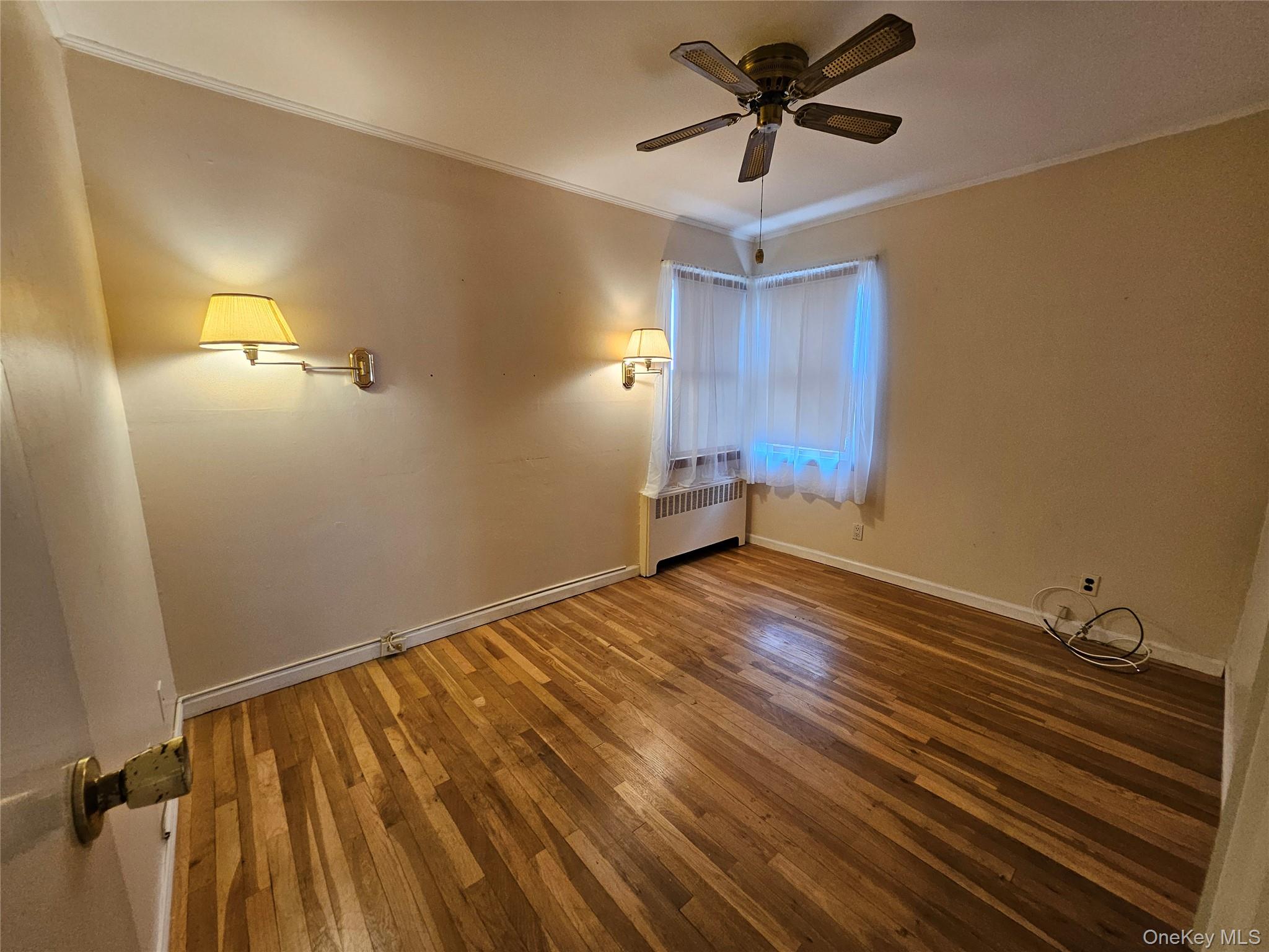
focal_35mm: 13
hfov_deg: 106.2
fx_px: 477
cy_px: 476
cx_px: 634
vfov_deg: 89.9
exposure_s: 1/60
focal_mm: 1.7
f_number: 2.2
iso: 160
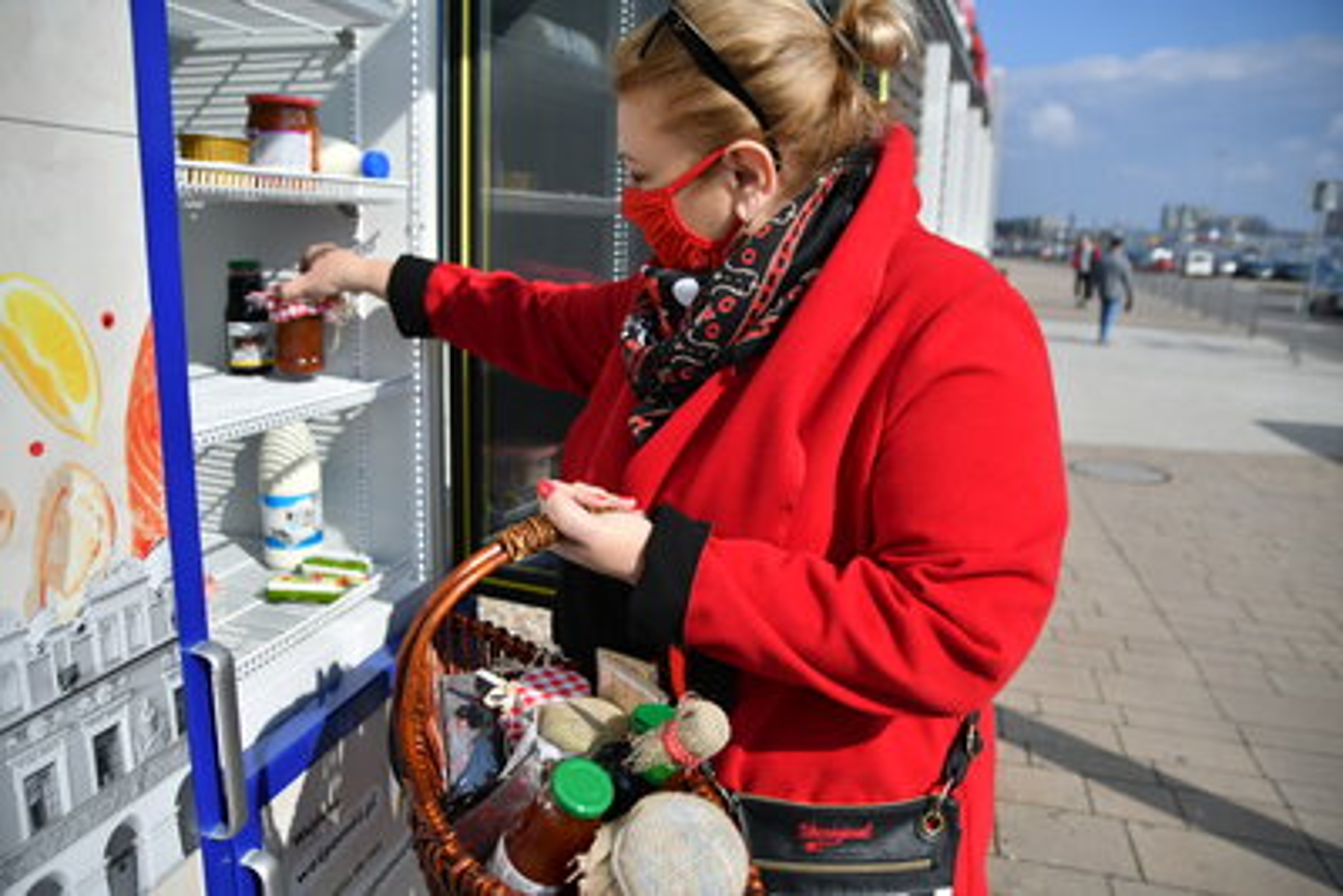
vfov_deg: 50.4
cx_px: 672
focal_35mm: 26
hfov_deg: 70.4
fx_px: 952
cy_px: 448
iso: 100
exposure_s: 1/6400
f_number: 2.8
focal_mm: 17
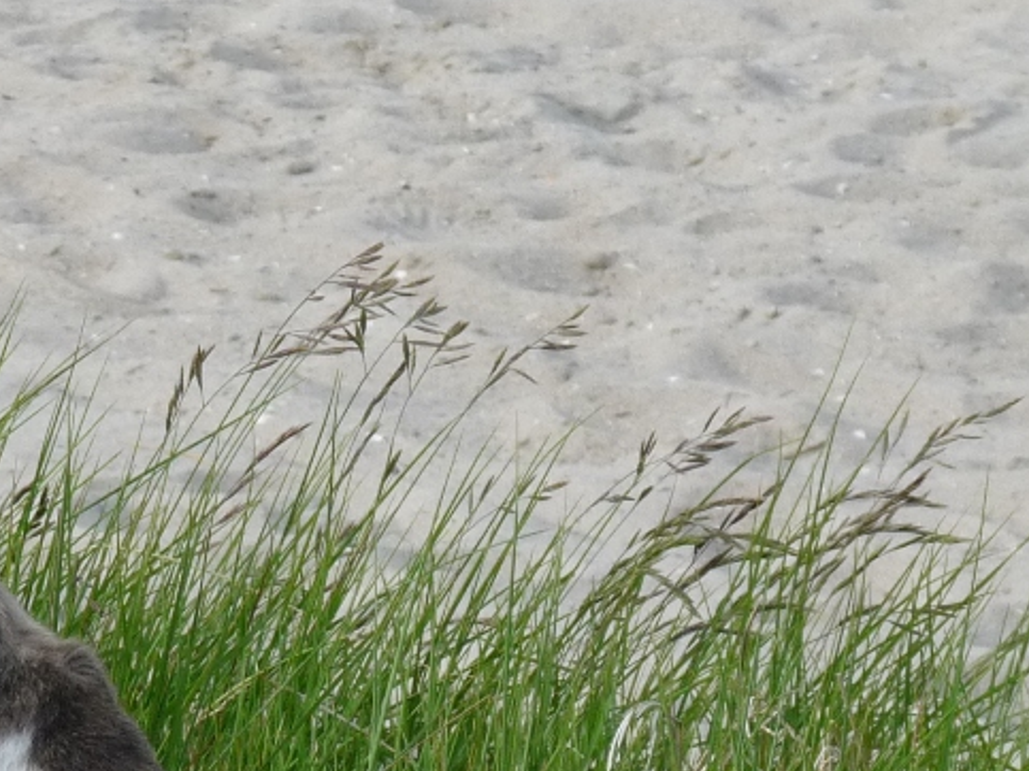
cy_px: 613
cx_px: -46
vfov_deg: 3.1
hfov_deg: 4.1
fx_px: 14265
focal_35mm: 480
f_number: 5
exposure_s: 1/400
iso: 160
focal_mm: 28.3
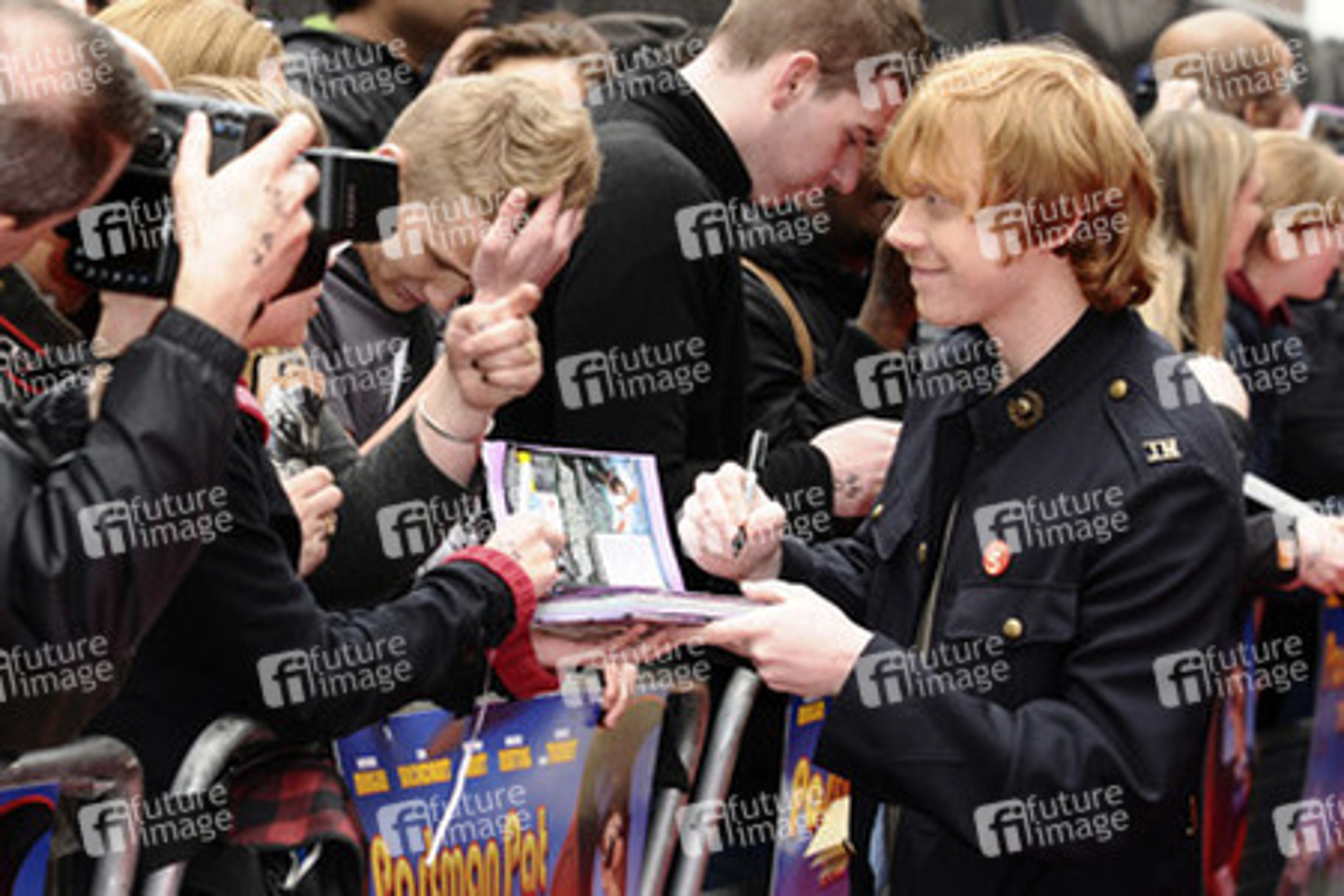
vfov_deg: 9.1
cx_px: 672
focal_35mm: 150
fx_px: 5600
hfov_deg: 13.7
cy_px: 448
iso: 320
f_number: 5.6
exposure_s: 1/250
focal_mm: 100
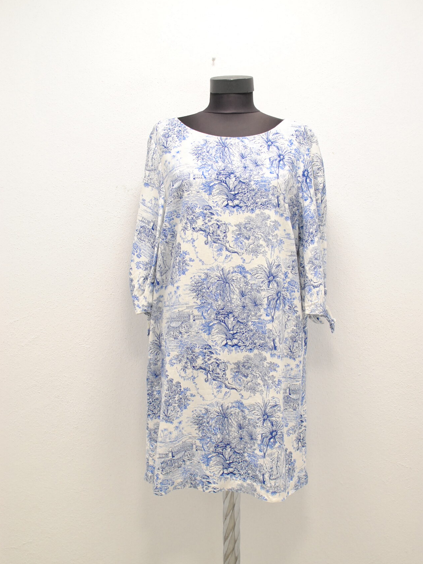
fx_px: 938
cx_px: 213
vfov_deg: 33.5
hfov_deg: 25.4
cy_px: 274
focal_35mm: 58
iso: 800
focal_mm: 35
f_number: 4
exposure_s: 1/125
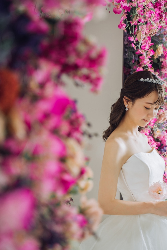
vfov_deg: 28.1
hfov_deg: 18.9
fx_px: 501
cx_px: 86
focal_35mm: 72
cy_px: 131
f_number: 3.5
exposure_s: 1/100
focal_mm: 65
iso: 160
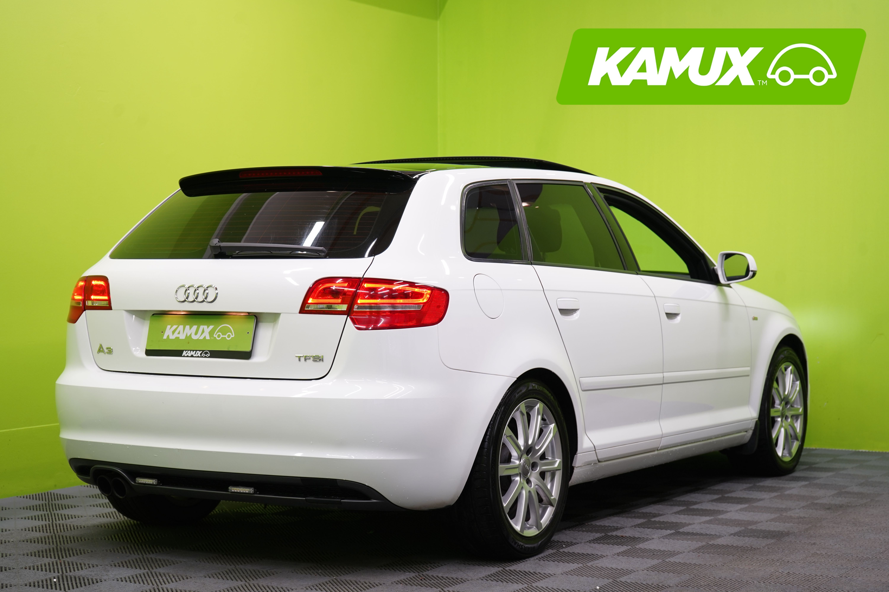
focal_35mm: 65
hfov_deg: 31.0
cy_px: 296
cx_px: 444
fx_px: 1605
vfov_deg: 20.9
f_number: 5.6
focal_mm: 65
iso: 400
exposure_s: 1/30
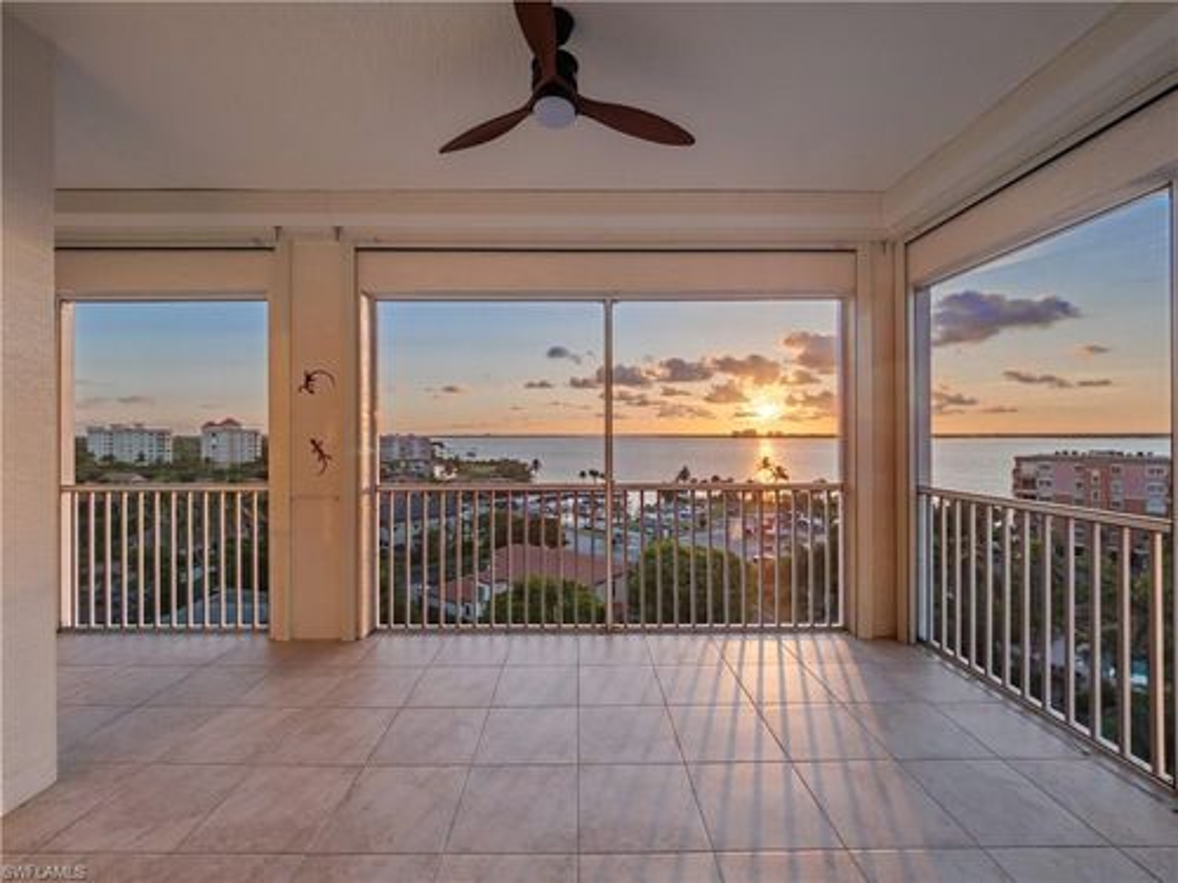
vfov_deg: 85.7
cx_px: 589
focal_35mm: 14
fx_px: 476
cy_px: 442
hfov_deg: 102.1
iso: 200
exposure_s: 1/40
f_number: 7.1
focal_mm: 7
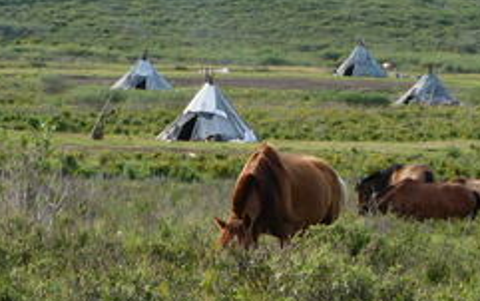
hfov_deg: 6.9
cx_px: 376
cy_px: 290
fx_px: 3966
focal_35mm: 303
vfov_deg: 4.3
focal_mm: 26.9
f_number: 5.2
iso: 125
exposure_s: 1/125
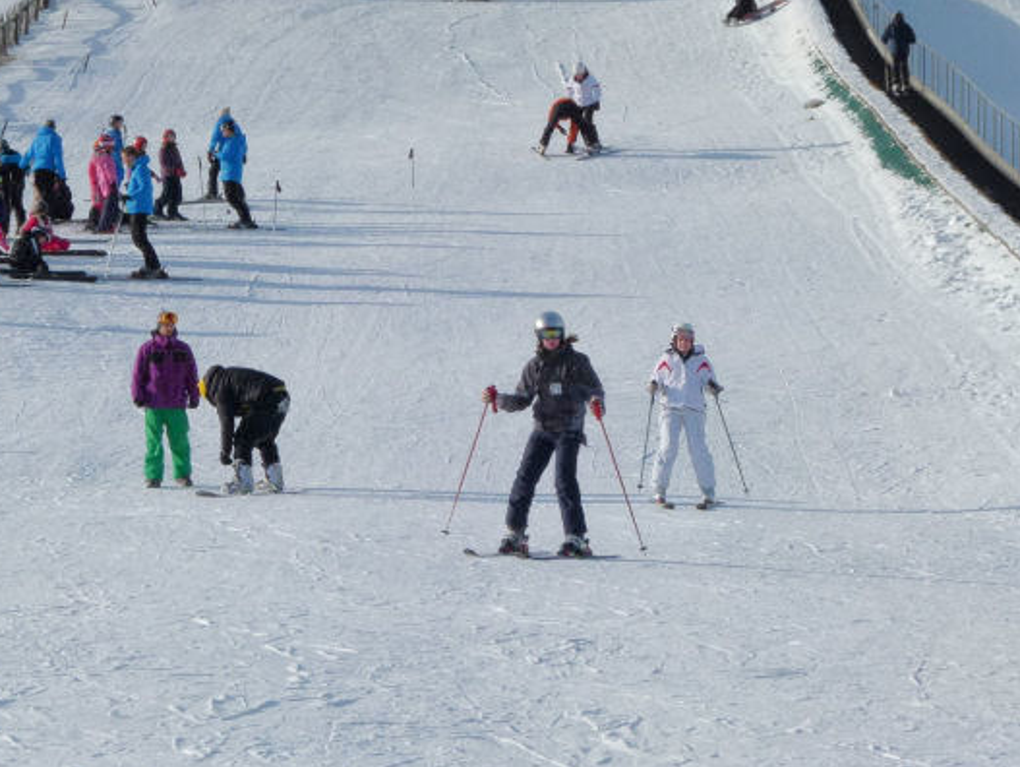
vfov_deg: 7.8
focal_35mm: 190
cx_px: 490
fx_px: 5602
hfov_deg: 10.4
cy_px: 372
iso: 100
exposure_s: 1/500
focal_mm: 30
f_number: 7.1
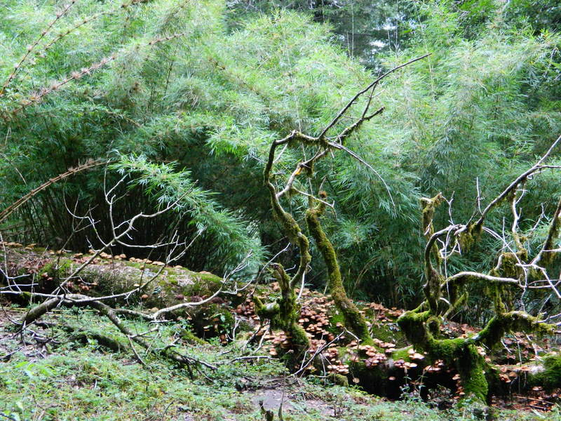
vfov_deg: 30.9
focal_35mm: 47
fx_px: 762
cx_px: 280
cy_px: 210
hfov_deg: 40.4
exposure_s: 1/30
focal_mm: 8.4
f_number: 3.6
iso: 280
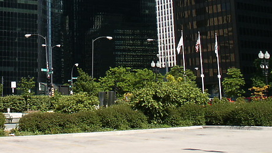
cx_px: 29
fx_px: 541
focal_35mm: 75
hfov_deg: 27.3
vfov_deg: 15.4
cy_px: -38
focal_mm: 7.18
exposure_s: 1/180
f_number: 6.7
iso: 64
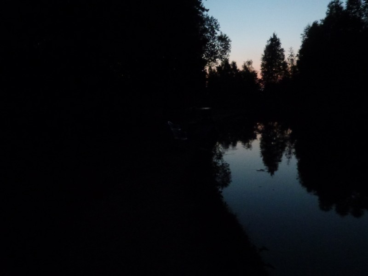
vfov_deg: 54.9
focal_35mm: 25
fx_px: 266
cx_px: 184
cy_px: 138
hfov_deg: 69.4
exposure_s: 1/10
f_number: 2.8
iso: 800
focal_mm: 4.5
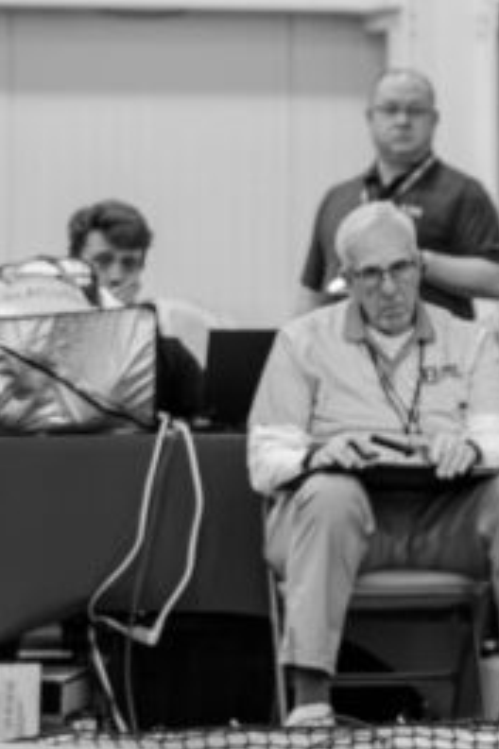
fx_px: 6652
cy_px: 123
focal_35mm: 320
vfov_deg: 6.4
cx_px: 740
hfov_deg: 4.3
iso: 12800
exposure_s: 1/2000
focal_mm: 98.3
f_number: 3.5
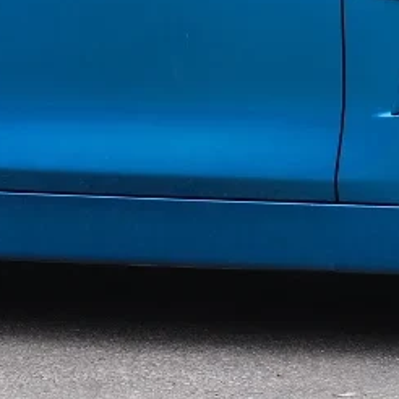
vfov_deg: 6.9
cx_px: 222
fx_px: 3286
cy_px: -139
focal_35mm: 252
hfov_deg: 6.9
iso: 320
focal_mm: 27
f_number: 3.6
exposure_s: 1/500
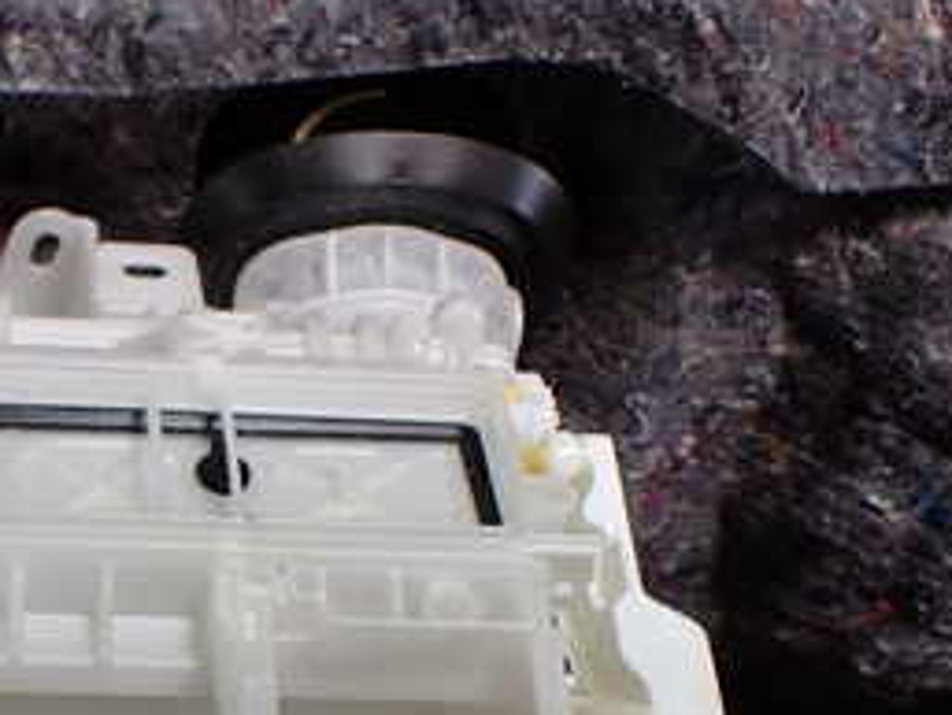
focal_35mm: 70
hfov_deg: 26.7
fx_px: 1926
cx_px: 74
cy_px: 645
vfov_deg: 20.6
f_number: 2.3
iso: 160
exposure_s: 1/125
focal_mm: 5.4
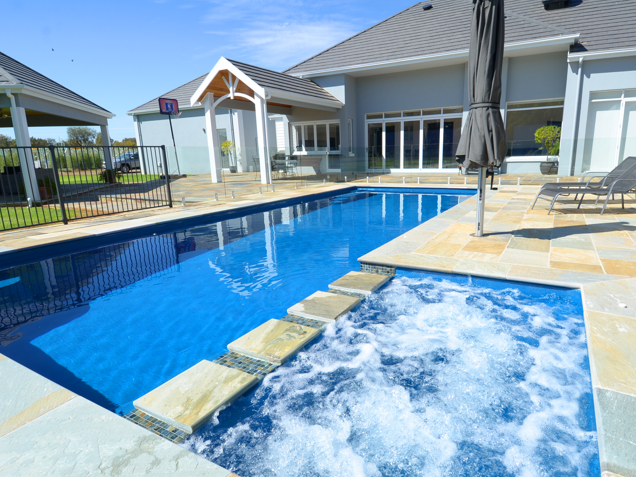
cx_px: 351
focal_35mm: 20
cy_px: 233
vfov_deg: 66.0
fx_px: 367
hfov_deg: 81.5
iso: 100
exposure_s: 1/180
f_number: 9.5
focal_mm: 12
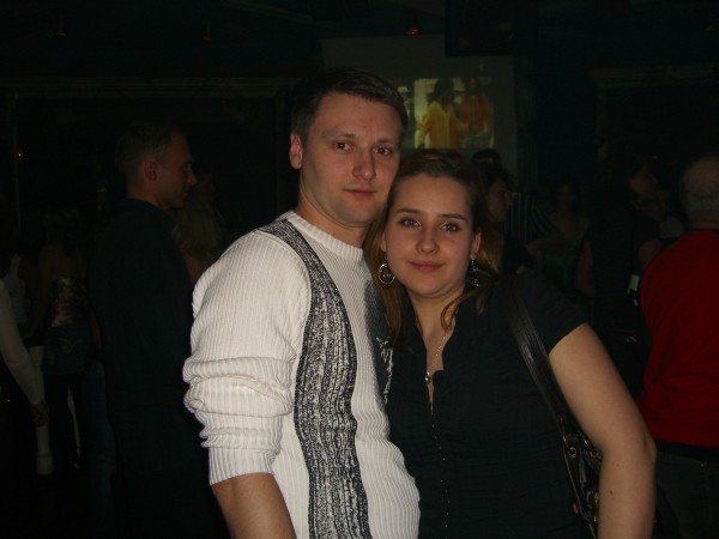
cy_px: 270
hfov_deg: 49.0
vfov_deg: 37.7
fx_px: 789
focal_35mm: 38
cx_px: 360
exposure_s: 1/60
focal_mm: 7.9
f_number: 2.8
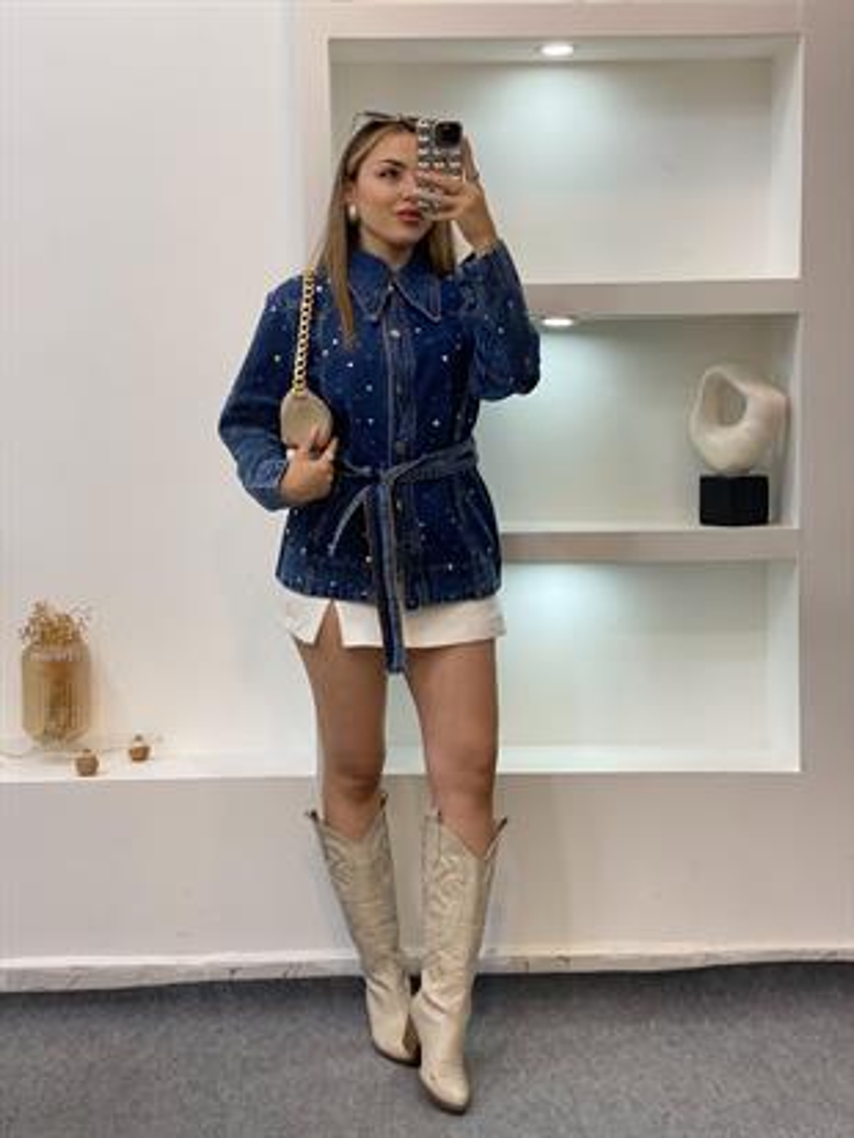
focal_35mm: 52
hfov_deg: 28.0
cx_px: 427
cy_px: 569
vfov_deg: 36.8
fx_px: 1710
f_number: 2
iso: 80
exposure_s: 1/100
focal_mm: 6
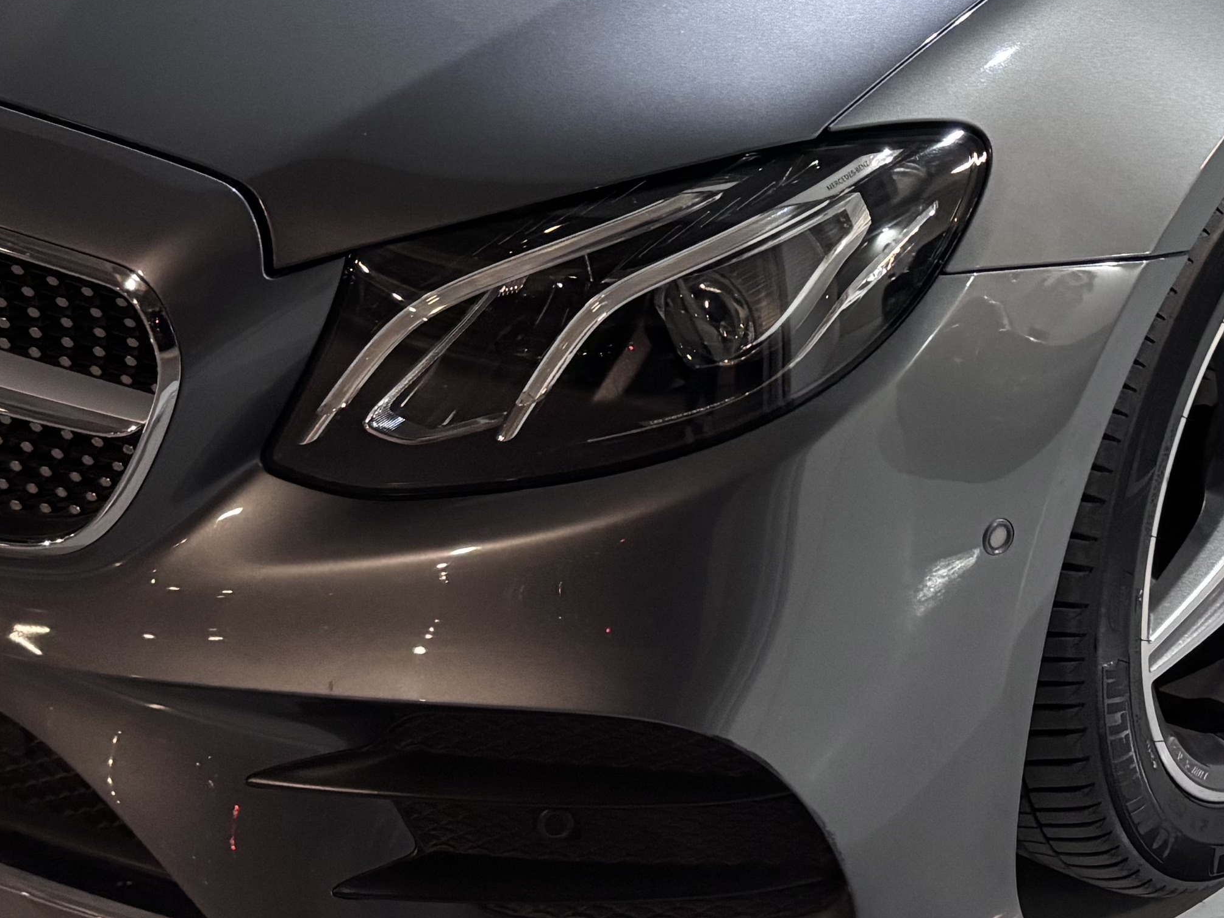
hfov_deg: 26.2
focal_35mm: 74
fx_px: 2616
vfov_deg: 19.4
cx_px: 834
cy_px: 20
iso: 400
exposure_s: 1/40
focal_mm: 5.96
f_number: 1.6
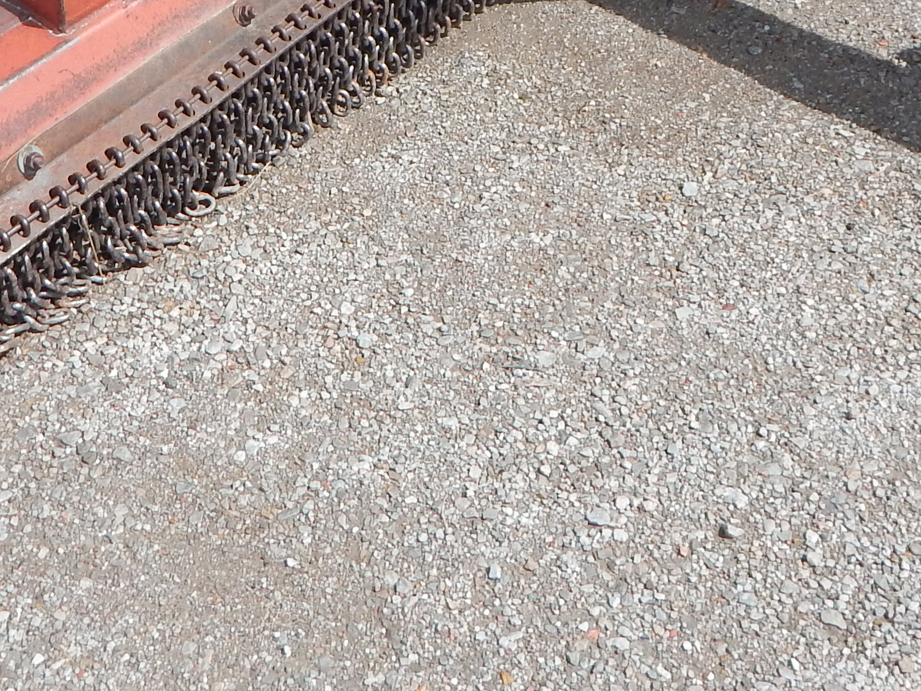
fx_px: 1676
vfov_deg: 21.6
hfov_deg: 30.6
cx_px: 373
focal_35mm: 63
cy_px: -139
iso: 125
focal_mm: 4
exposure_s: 1/400
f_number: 6
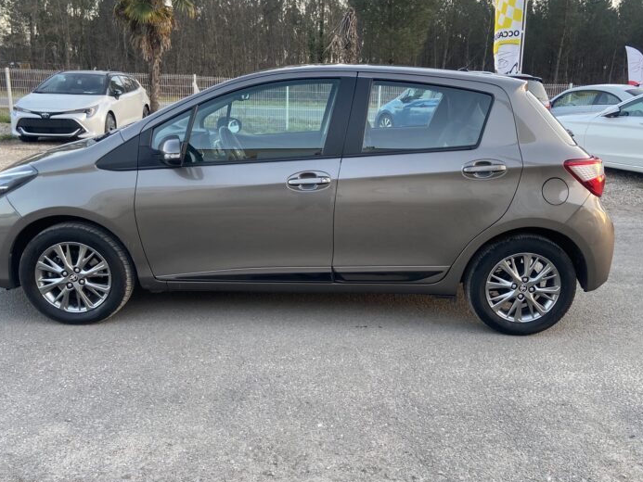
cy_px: 223
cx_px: 305
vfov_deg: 46.8
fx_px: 557
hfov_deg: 59.9
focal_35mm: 30
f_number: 1.8
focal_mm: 4.25
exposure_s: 1/121
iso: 125
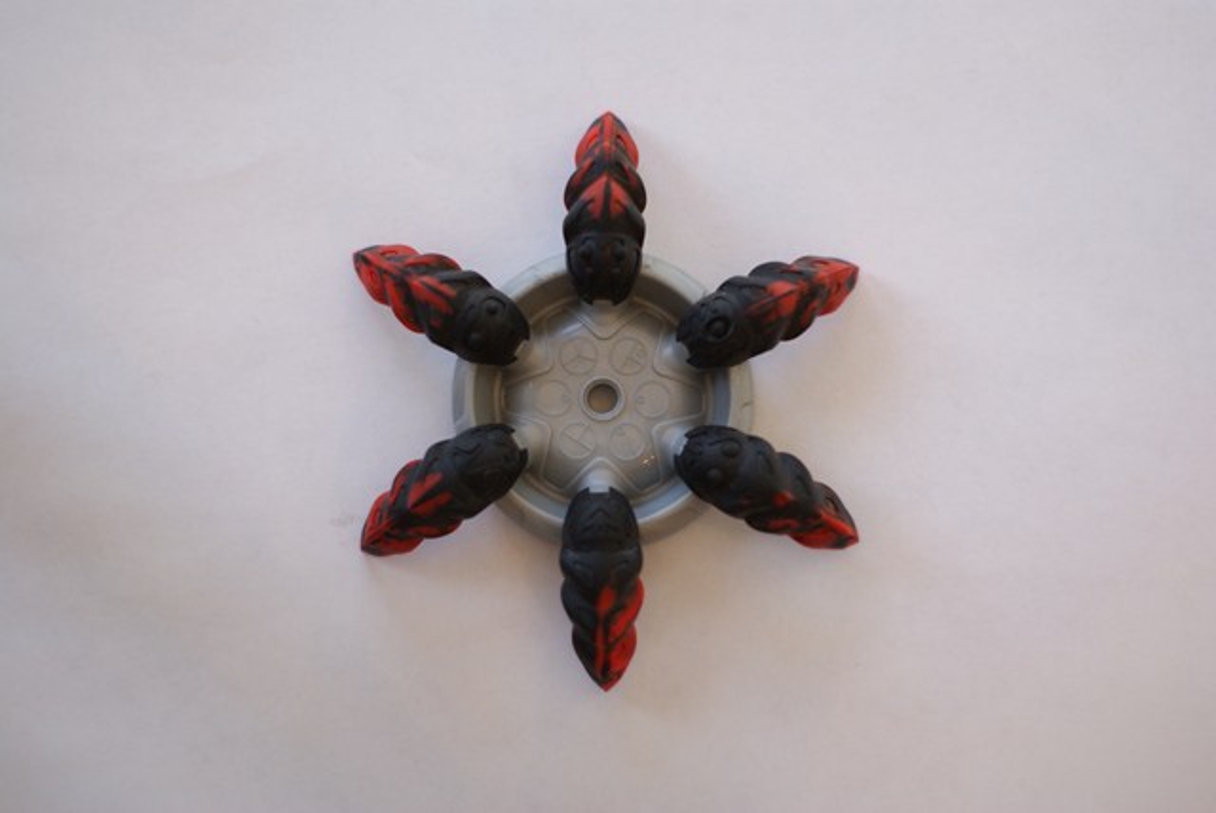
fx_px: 2536
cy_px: 406
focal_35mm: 75
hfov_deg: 27.0
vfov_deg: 18.2
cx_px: 608
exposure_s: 1/80
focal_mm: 50
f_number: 2
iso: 100
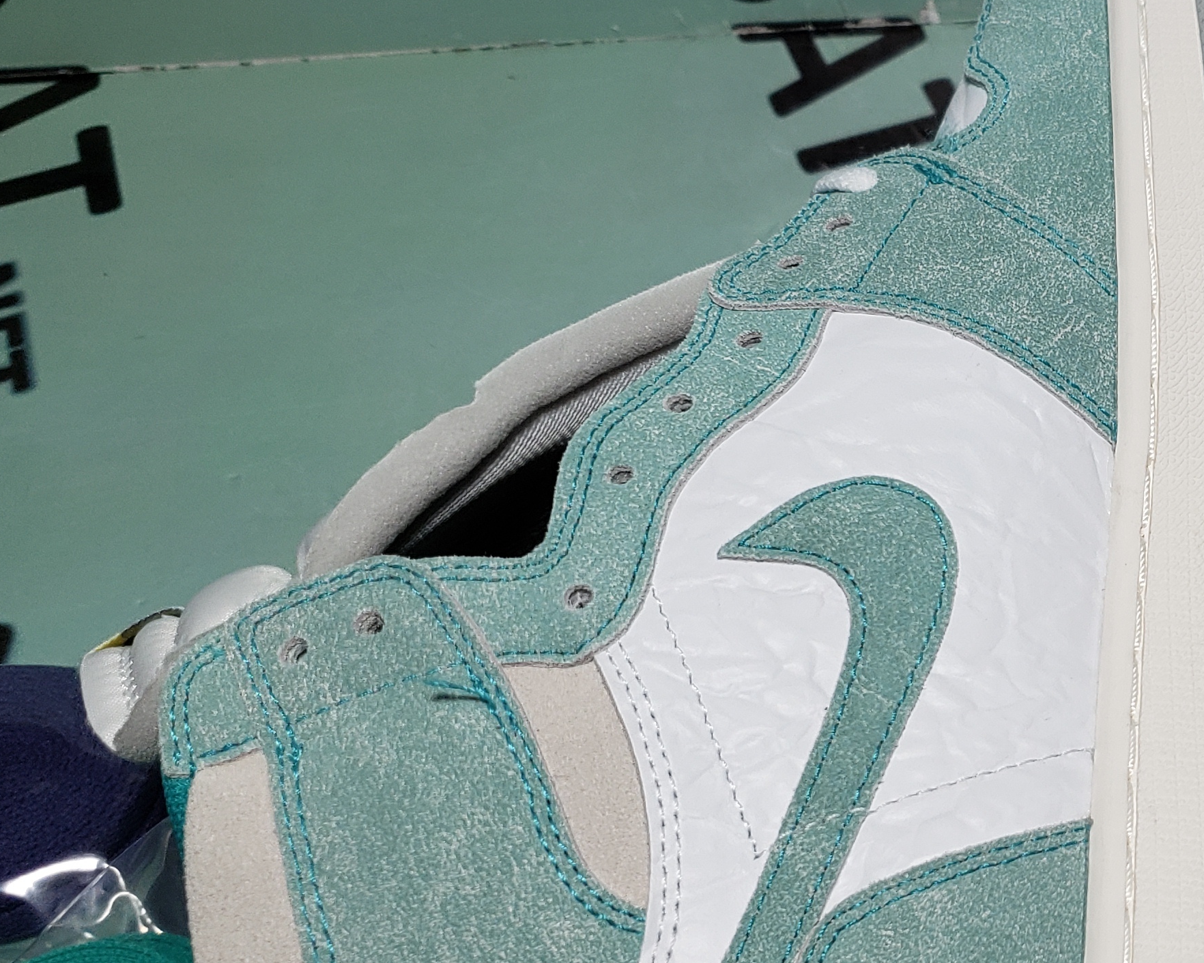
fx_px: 2067
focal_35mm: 58
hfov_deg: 30.5
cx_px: 1161
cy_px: 631
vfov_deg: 26.1
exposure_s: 1/765
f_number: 1.5
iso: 50
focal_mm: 4.3
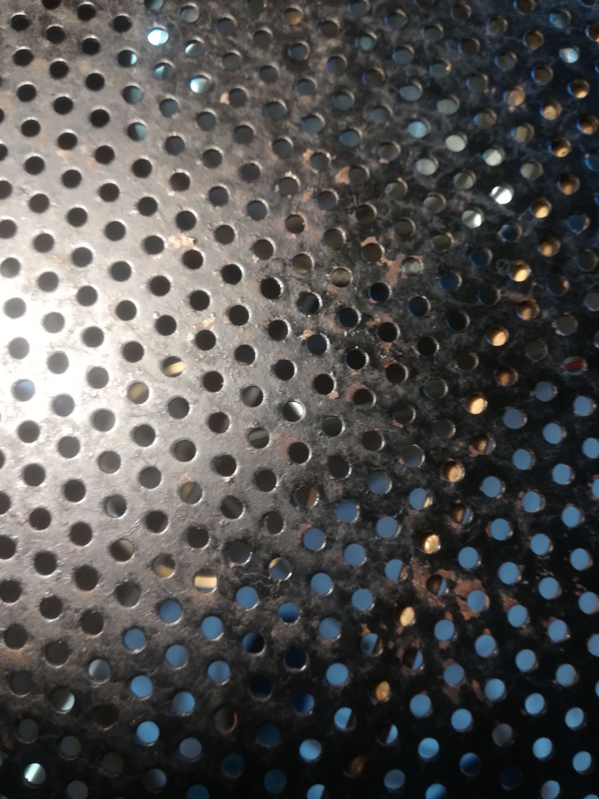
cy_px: 400
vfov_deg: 67.3
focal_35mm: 26
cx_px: 300
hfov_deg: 53.1
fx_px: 600
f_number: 2.2
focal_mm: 3.83
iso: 250
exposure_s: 1/33.3
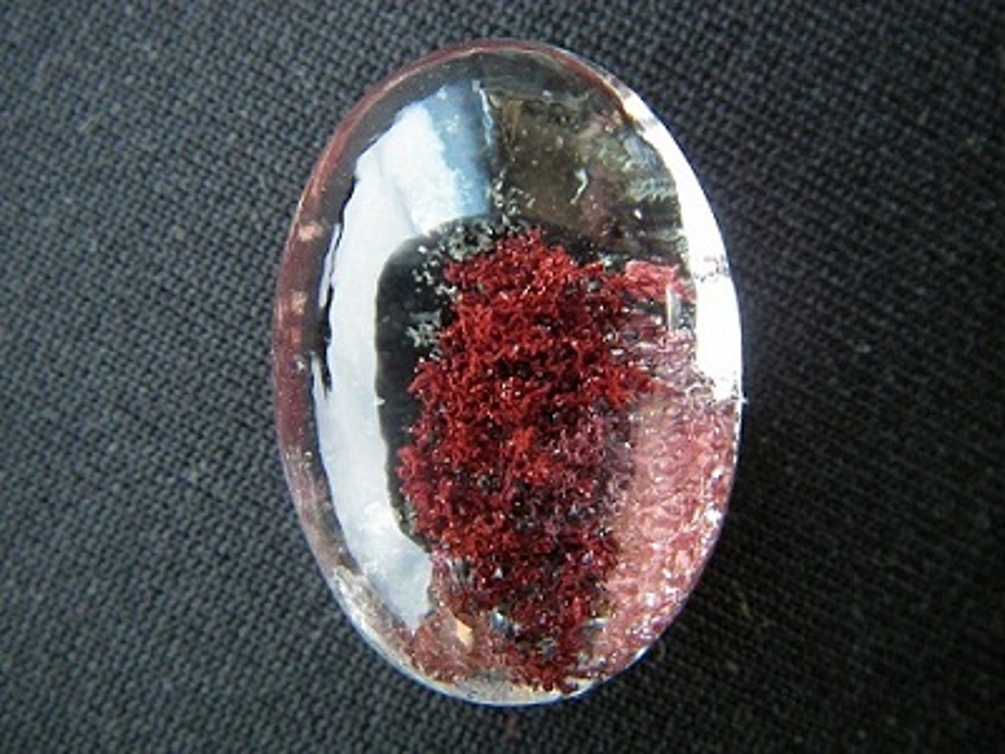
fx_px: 1103
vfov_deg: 37.7
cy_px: 377
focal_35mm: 38
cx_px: 502
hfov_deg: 49.0
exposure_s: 1/2.5
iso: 100
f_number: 3.3
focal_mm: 6.3
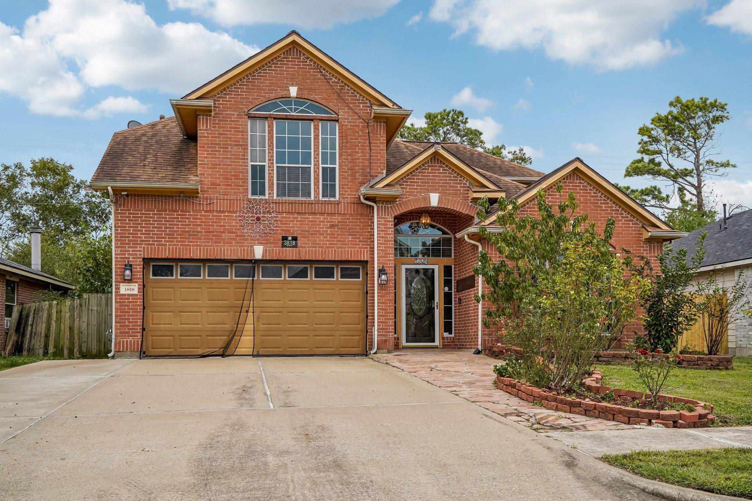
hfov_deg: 57.2
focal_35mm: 33
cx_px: 376
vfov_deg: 40.0
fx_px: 689
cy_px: 250
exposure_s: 1/320
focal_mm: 33
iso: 500
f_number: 8
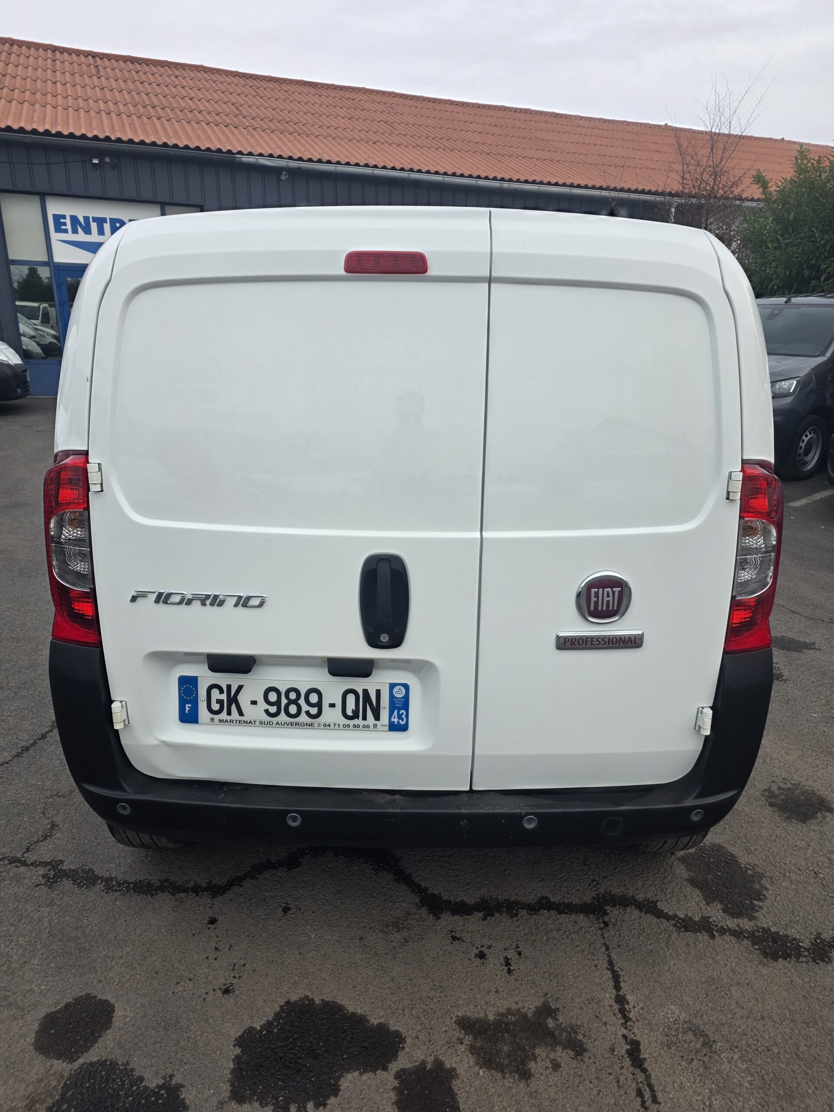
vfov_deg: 73.9
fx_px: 739
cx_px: 417
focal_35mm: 23
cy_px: 556
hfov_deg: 58.9
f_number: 1.7
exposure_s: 1/180
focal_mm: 6.25
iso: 32
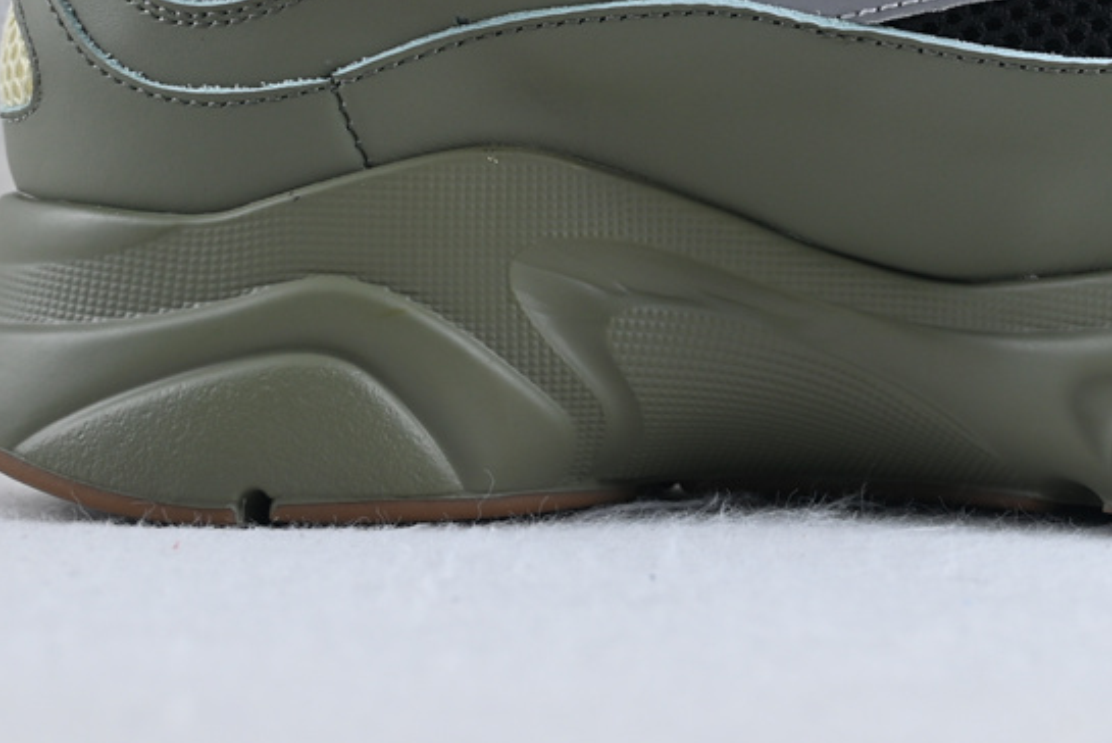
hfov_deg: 20.3
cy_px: 39
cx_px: 939
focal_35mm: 99
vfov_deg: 13.7
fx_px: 3059
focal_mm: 30
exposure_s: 1/40
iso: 100
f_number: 4.8
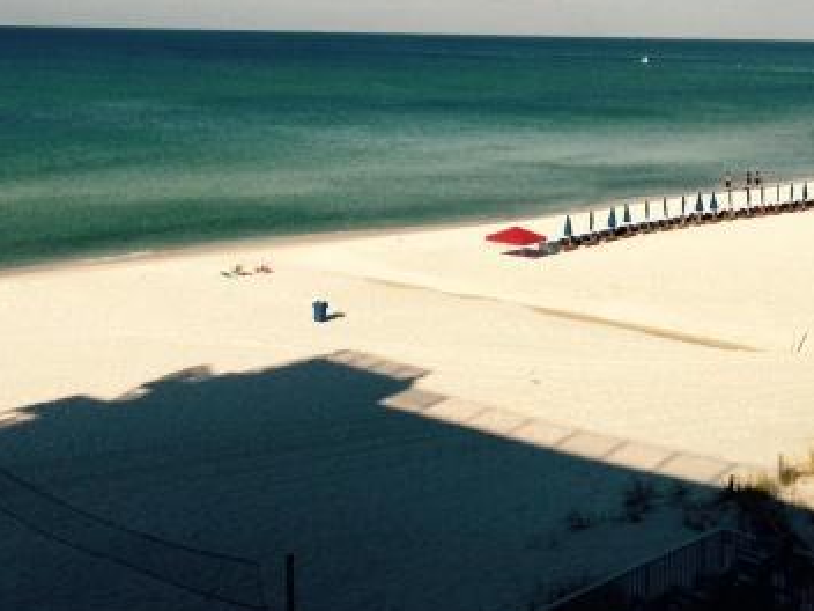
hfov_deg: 32.1
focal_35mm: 60
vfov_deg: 24.0
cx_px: 312
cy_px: 123
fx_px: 1411
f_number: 2.4
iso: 50
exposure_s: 1/2710
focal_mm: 4.12
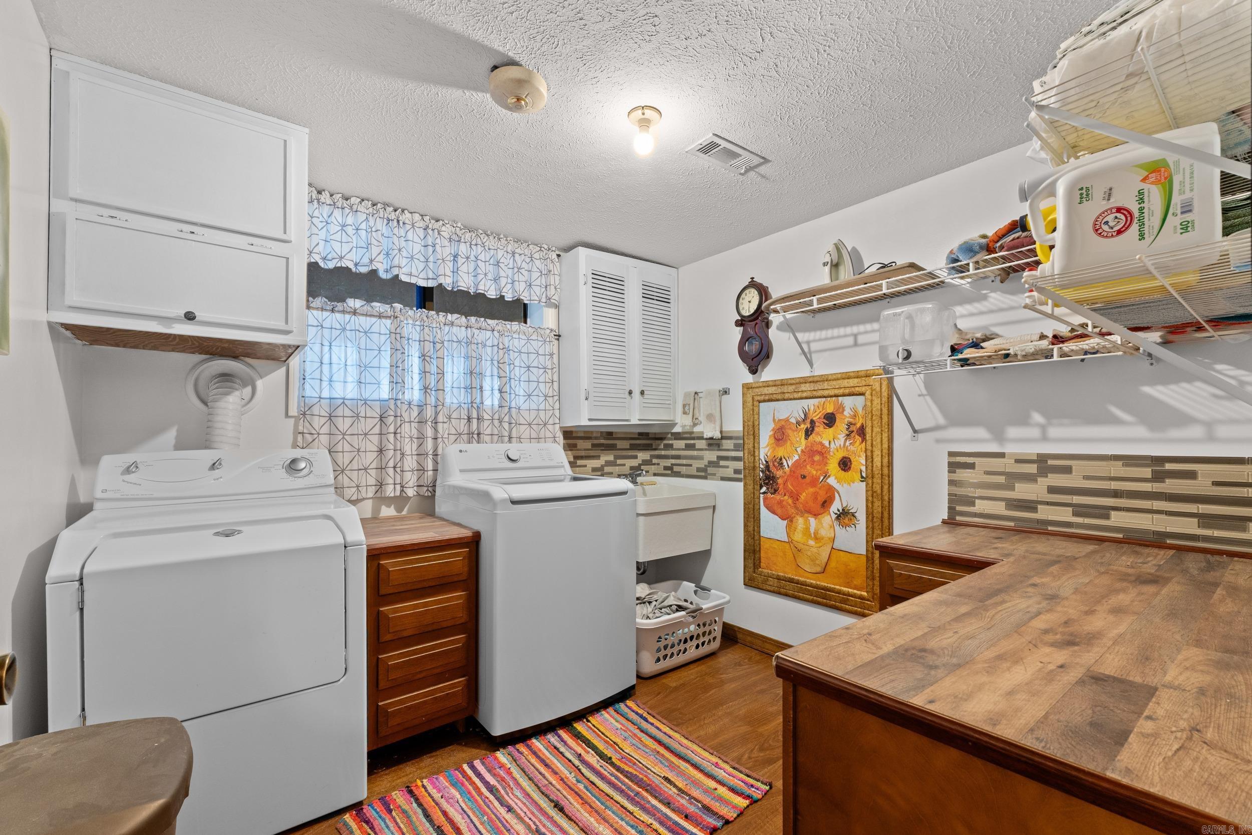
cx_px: 626
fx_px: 522
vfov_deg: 77.3
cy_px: 418
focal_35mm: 15
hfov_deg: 100.4
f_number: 7.1
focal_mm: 10
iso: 400
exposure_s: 1/1.25
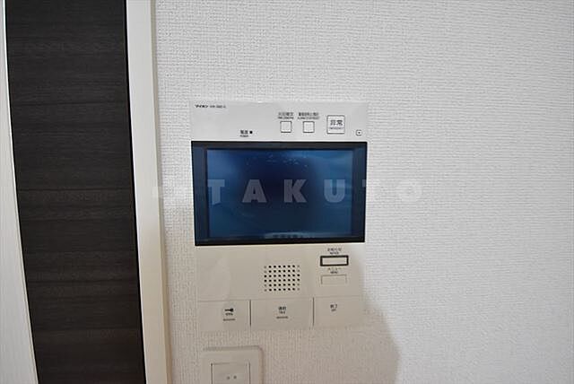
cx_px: 287
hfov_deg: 103.2
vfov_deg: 80.3
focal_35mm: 14
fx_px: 227
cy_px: 192
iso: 1100
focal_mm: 9.5
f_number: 4.8
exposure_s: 1/15
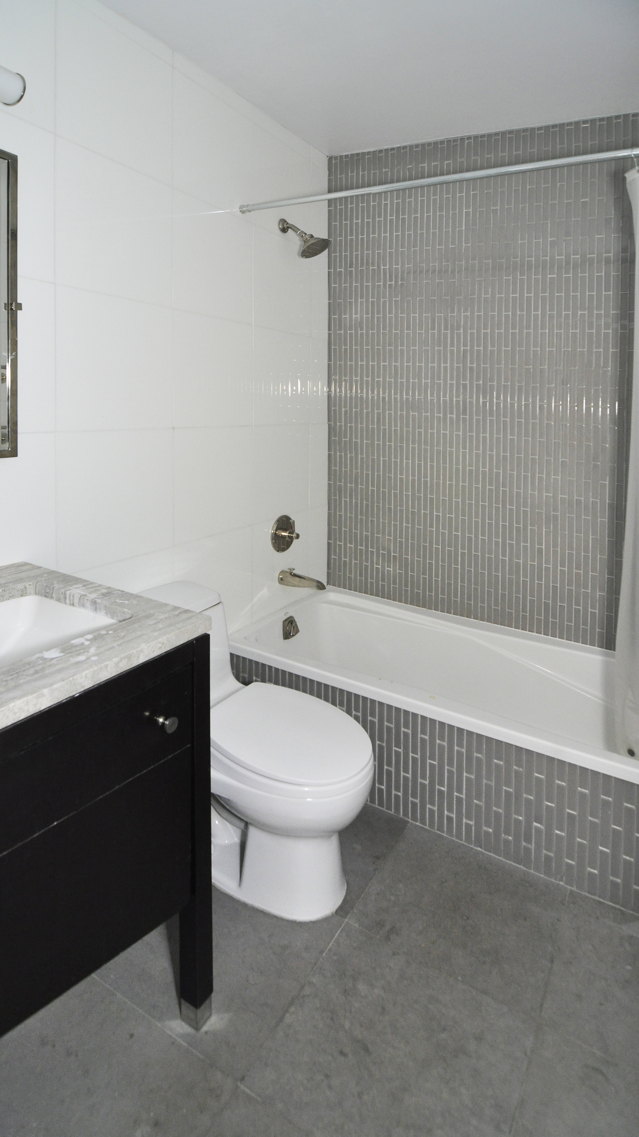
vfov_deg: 94.2
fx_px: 528
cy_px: 560
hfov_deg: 61.9
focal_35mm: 18
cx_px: 260
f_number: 4
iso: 800
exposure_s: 1/60
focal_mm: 11
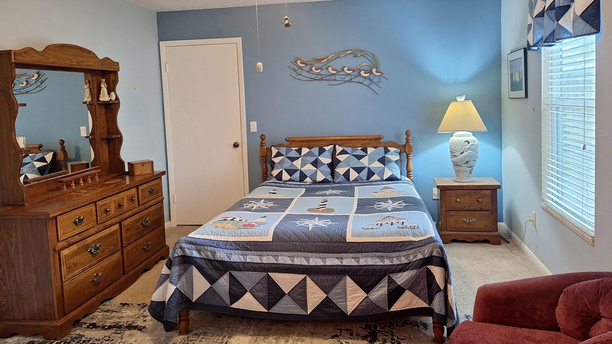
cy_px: 132
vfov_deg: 42.6
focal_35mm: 27
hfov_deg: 69.9
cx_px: 308
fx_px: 438
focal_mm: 5.54
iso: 250
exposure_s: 1/25
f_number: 1.8
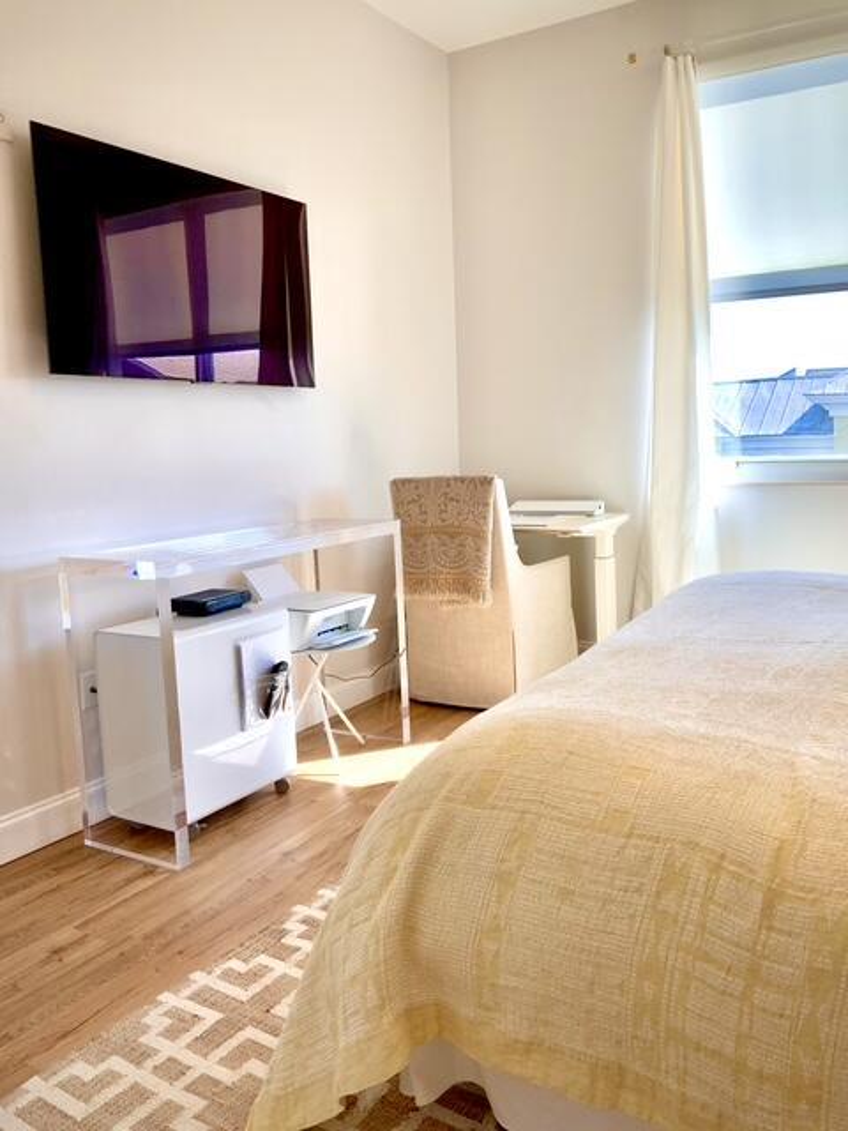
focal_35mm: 29
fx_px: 947
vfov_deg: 61.7
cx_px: 424
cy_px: 566
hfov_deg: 48.2
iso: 16
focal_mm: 3
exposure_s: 1/164
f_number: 1.8
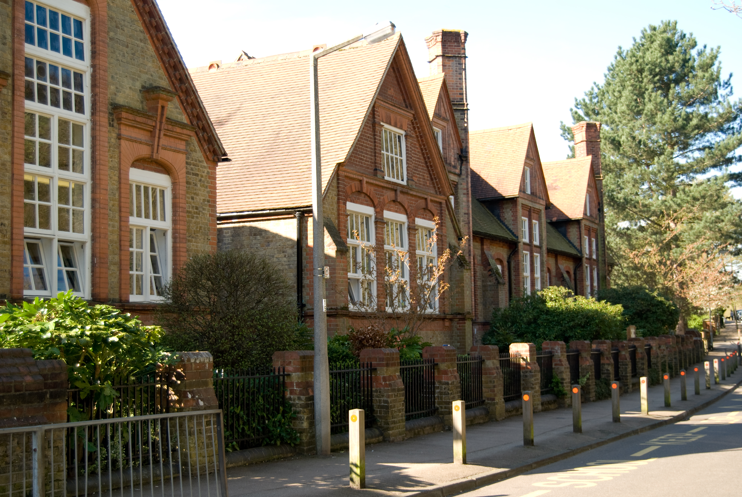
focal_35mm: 51
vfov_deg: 26.6
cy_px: 248
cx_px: 371
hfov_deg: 38.8
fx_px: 1052
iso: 125
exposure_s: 1/125
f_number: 4.5
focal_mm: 34
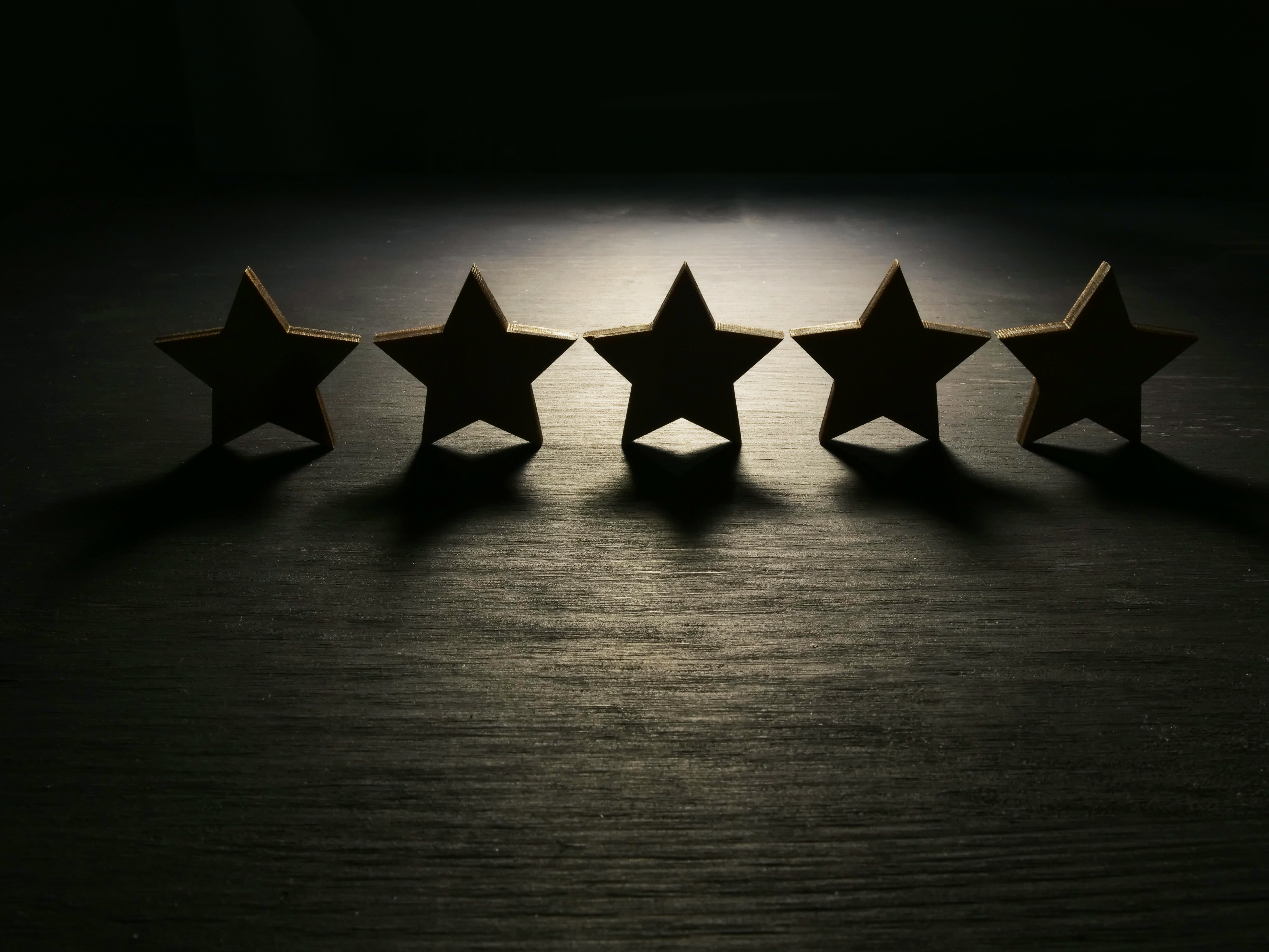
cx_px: 634
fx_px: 1246
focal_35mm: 34
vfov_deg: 41.8
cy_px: 476
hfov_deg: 54.0
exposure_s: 1/8
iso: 200
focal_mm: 17
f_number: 14
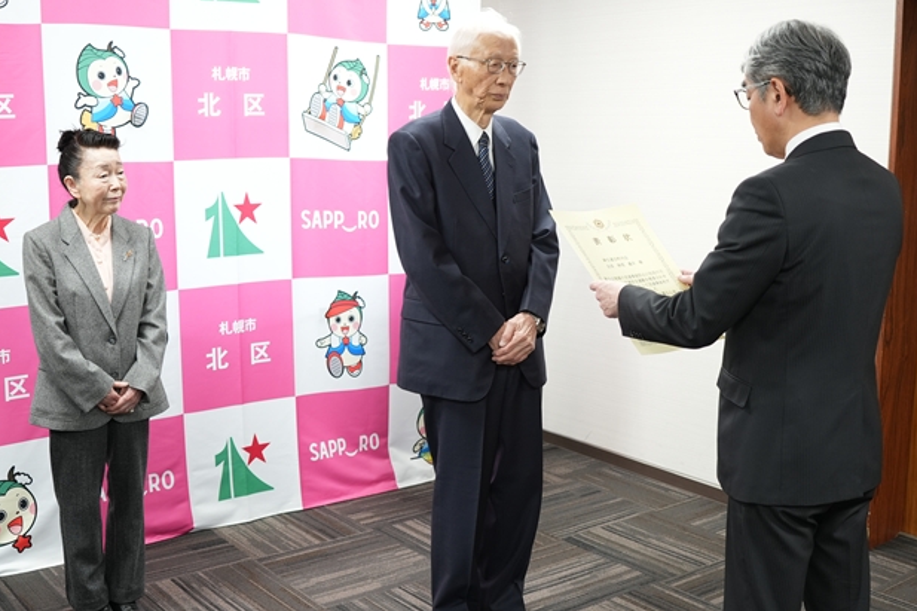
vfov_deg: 31.9
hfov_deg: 46.4
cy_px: 317
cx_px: 495
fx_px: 1069
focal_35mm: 42
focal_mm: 25
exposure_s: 1/40
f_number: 2.8
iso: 250
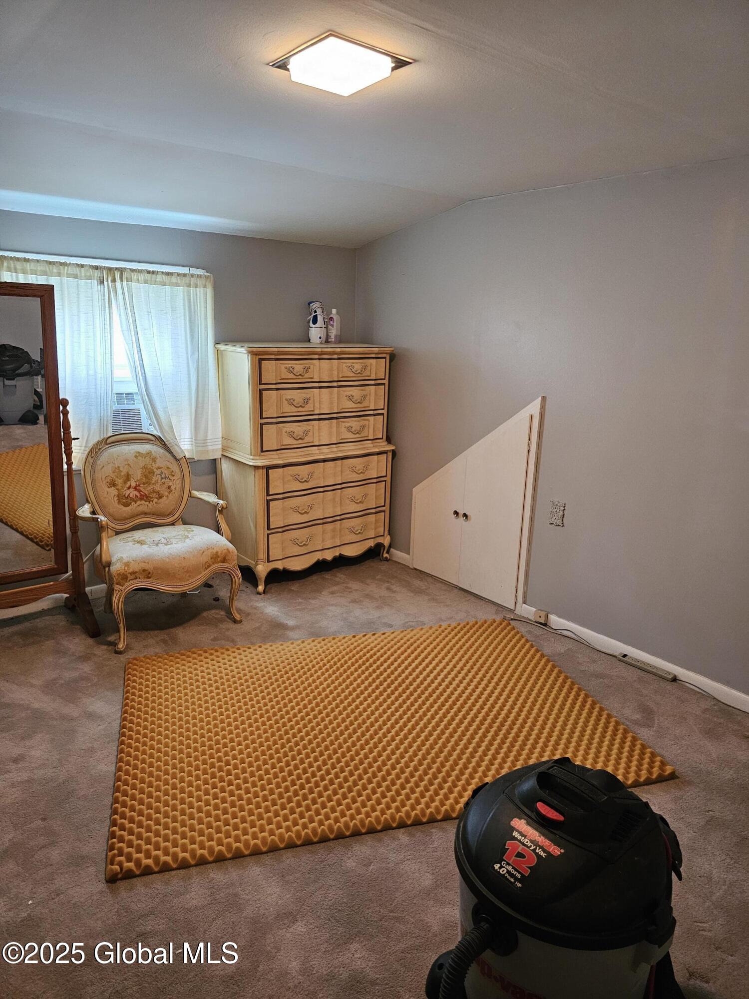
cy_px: 500
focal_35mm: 23
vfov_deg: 73.9
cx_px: 374
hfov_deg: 58.9
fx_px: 664
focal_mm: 6.3
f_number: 1.7
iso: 800
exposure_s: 1/60
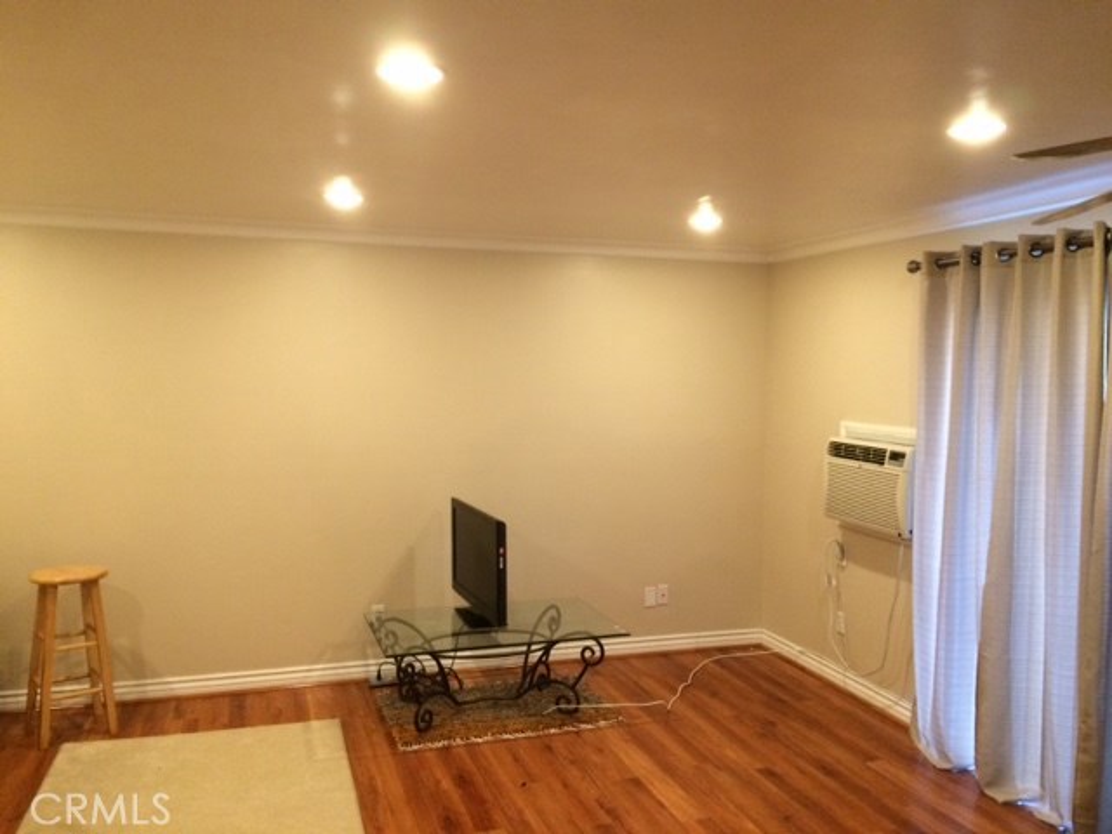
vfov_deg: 48.2
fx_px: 932
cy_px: 417
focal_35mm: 29
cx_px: 556
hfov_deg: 61.7
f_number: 2.2
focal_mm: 4.15
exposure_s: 1/30
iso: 200
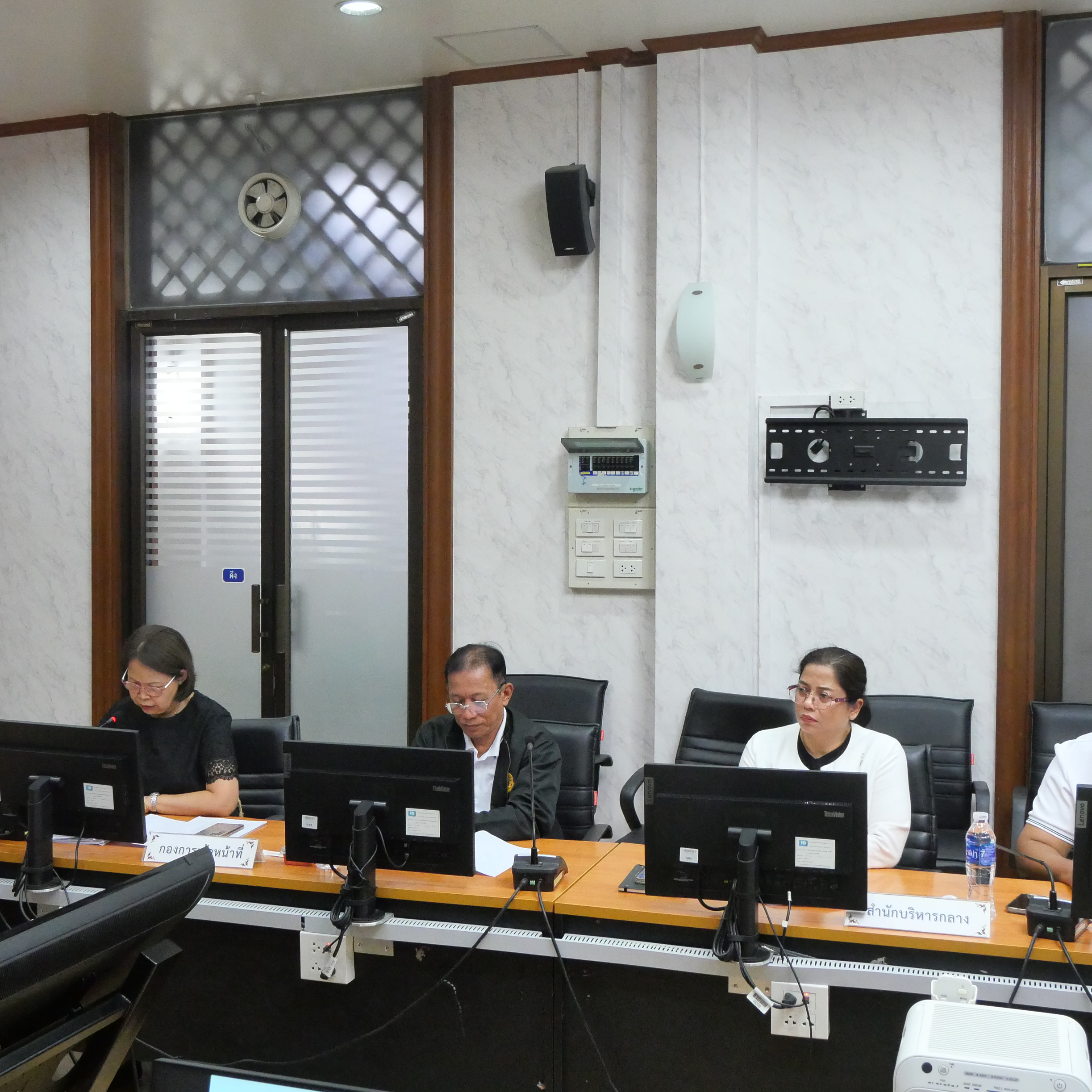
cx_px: 533
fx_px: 1428
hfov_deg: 41.9
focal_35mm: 40
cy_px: 541
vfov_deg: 41.9
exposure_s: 1/50
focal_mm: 15
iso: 3200
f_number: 5.6
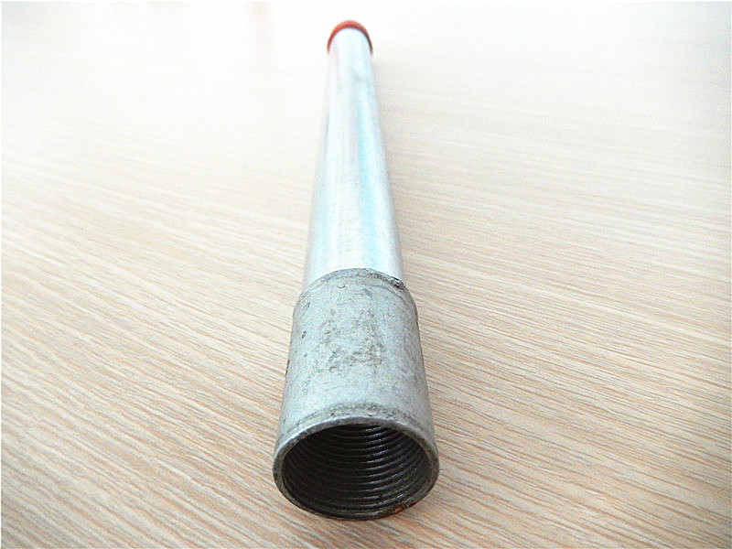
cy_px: 274
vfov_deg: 54.9
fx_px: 529
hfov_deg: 69.4
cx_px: 366
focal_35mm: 25
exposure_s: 1/25
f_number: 3.4
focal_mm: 4.5
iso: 400
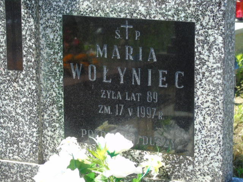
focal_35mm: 124
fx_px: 870
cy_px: 91
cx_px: 122
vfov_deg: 12.0
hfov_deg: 15.9
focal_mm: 22
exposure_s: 1/125
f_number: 4.6
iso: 80
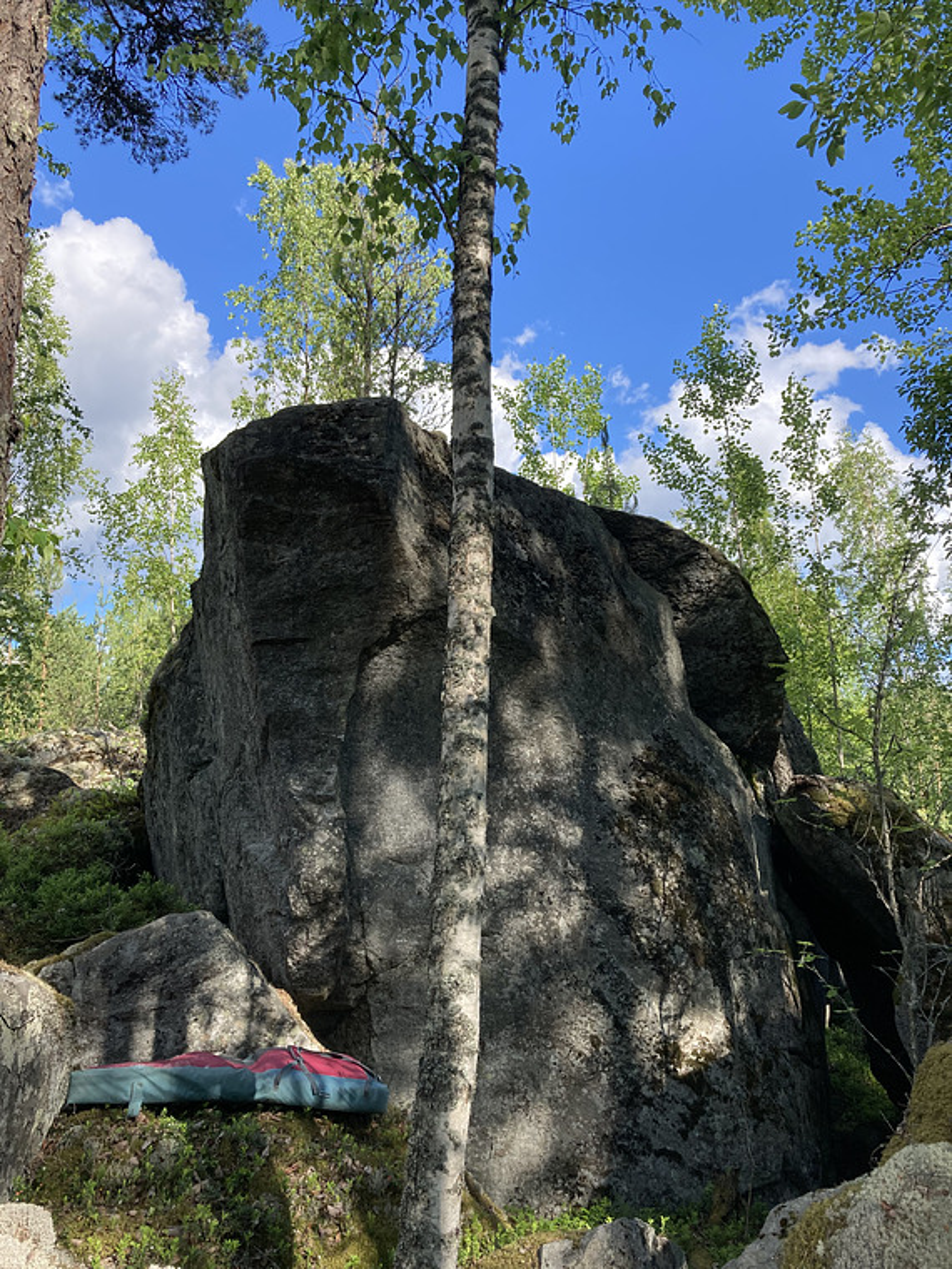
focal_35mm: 28
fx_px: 1027
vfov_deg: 63.4
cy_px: 634
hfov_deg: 49.7
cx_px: 476
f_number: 1.8
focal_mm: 3.99
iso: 20
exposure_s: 1/685
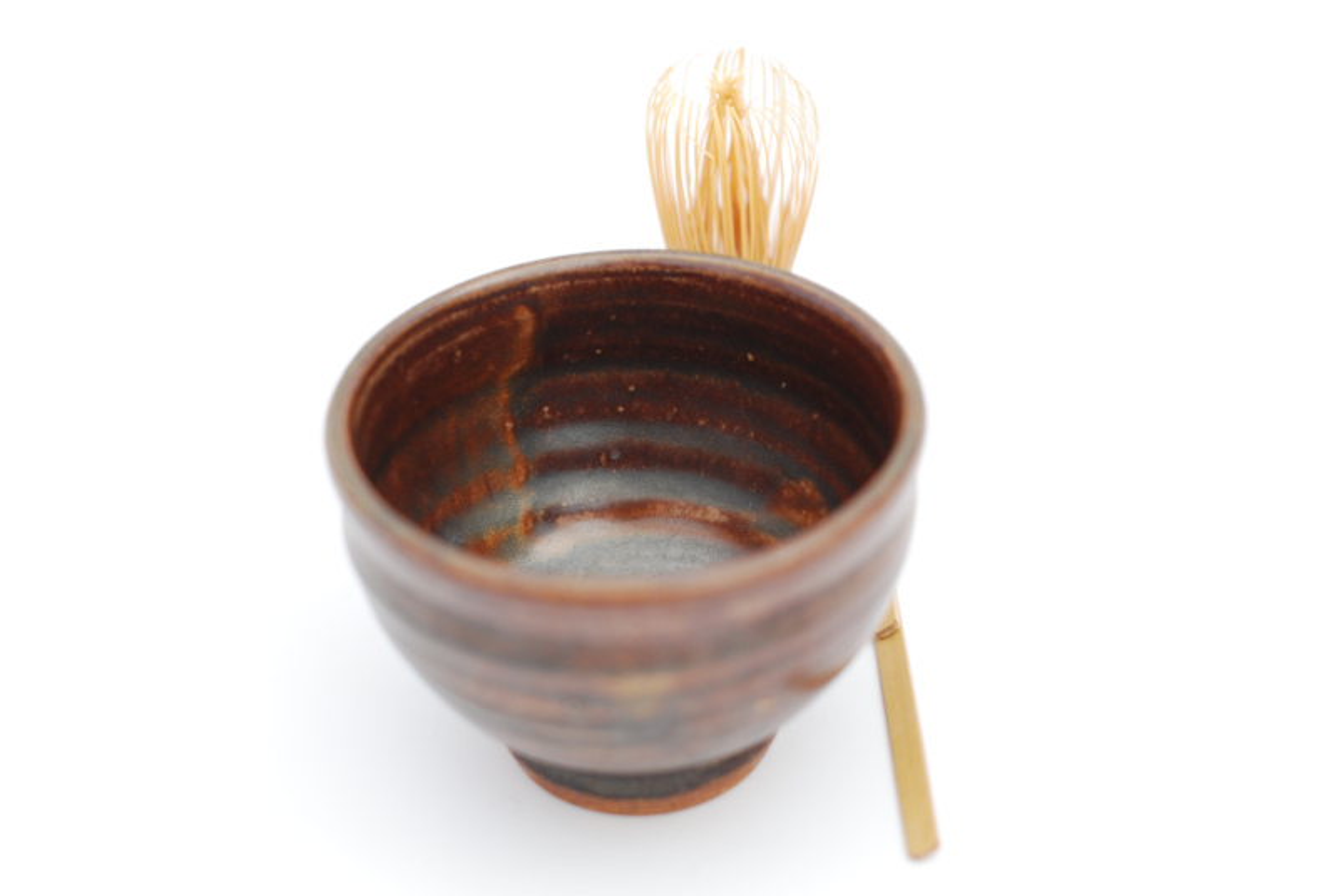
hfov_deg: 27.0
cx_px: 669
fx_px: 2792
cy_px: 448
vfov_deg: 18.2
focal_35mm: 75
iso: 400
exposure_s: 1/30
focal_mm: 50
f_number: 2.8
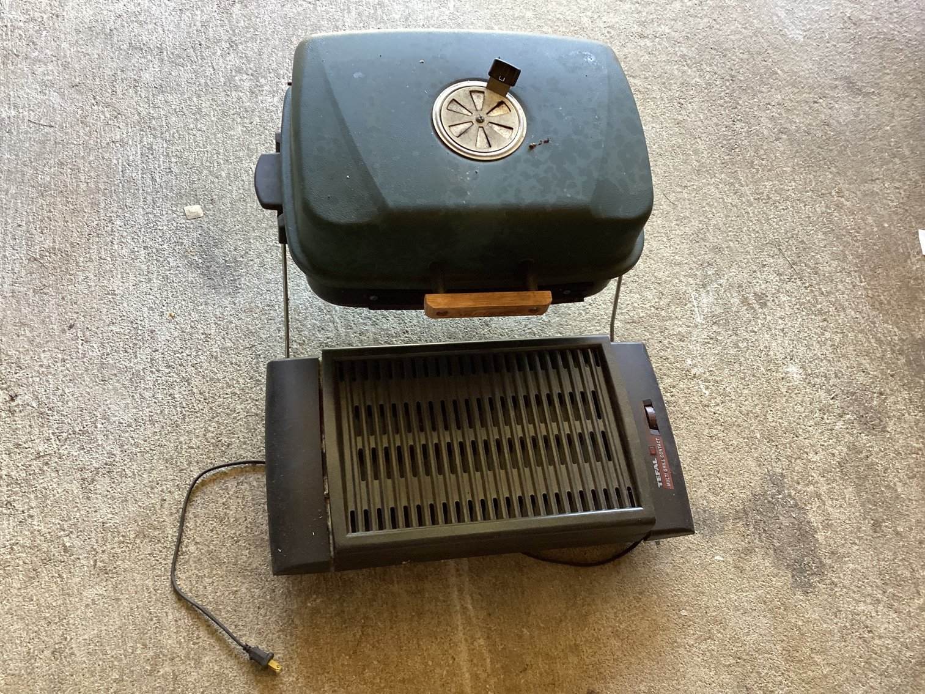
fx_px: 828
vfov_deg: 45.4
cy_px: 347
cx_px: 462
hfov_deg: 58.3
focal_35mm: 31
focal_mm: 3.3
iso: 160
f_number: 2.4
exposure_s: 1/60
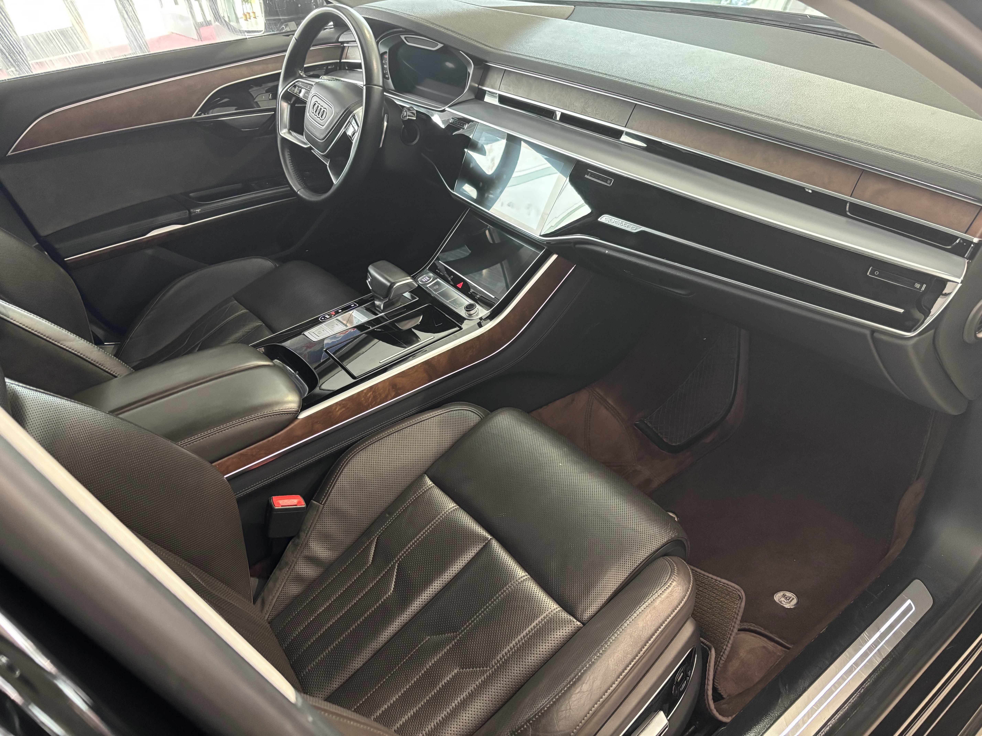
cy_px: 368
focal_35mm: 26
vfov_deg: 53.1
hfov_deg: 67.3
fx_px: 738
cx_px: 491
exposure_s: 1/33
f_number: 1.6
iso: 500
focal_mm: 5.96
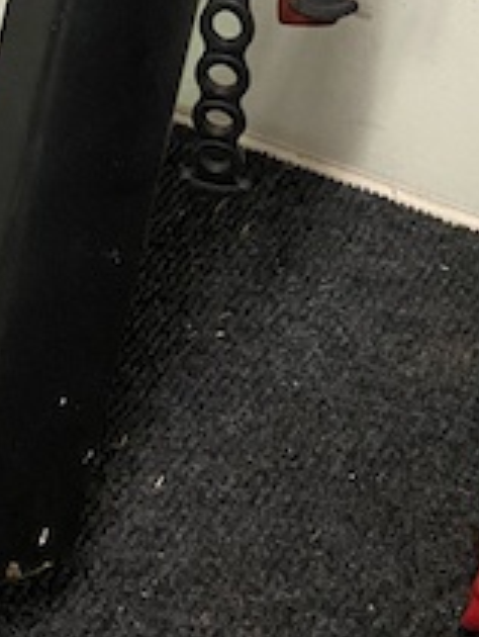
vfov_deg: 18.0
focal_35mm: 99
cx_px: 249
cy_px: -282
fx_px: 1823
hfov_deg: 15.0
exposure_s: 1/30
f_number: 1.8
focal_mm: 4.25
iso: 500
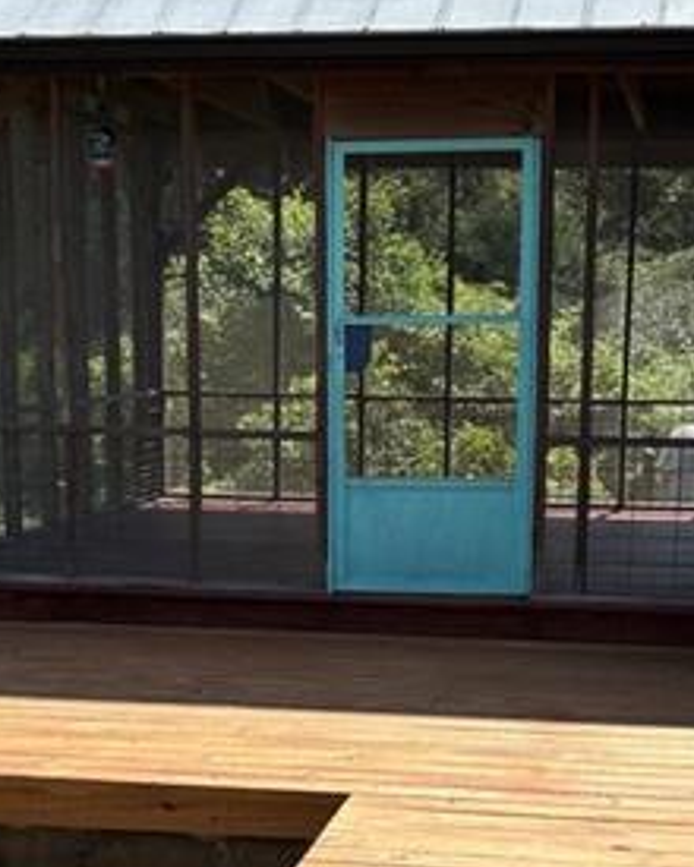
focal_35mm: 71
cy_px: 665
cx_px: 404
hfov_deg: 21.5
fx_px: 1823
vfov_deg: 26.4
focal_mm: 5.96
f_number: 1.6
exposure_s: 1/2778
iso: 50
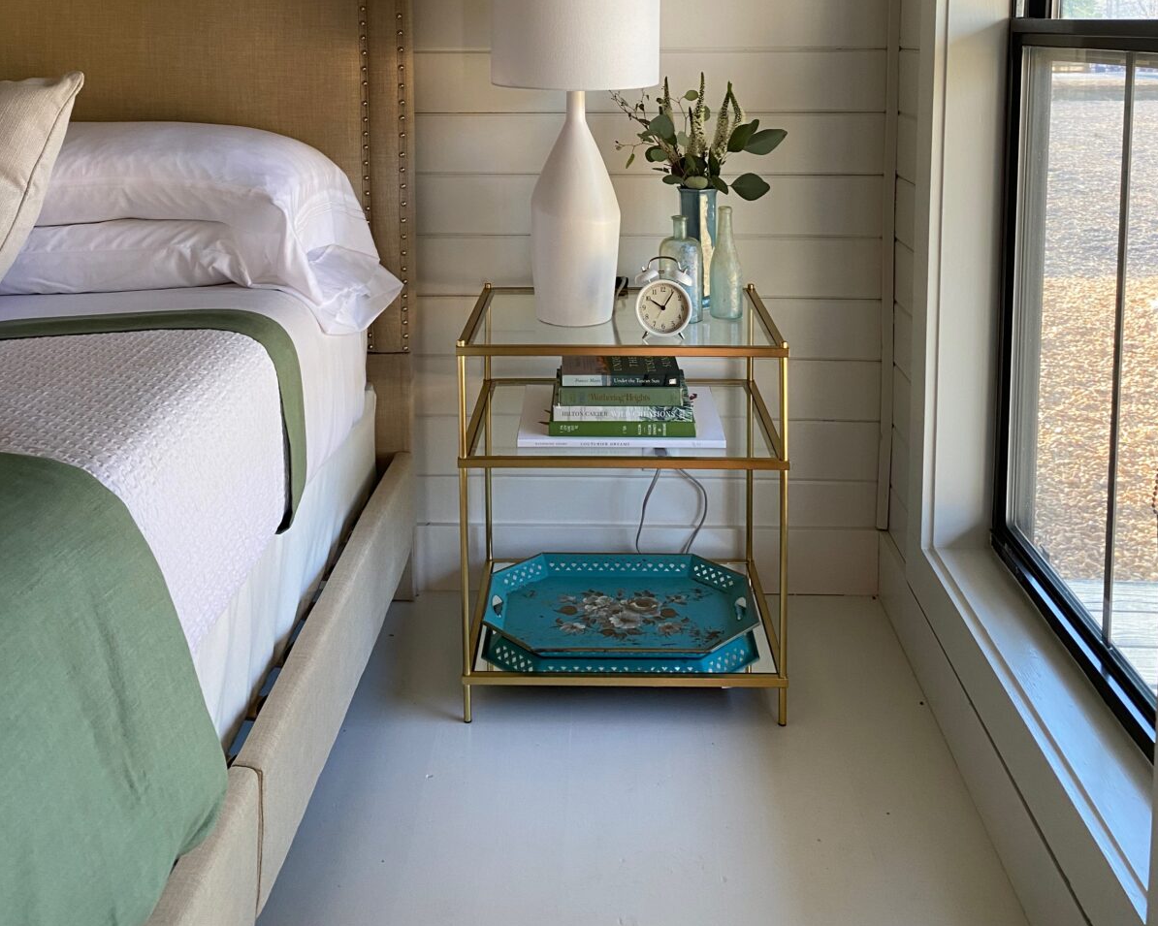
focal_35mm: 34
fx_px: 1165
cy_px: 153
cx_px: 580
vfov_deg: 41.1
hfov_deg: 52.8
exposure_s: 1/83
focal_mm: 4.25
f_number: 1.8
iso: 125
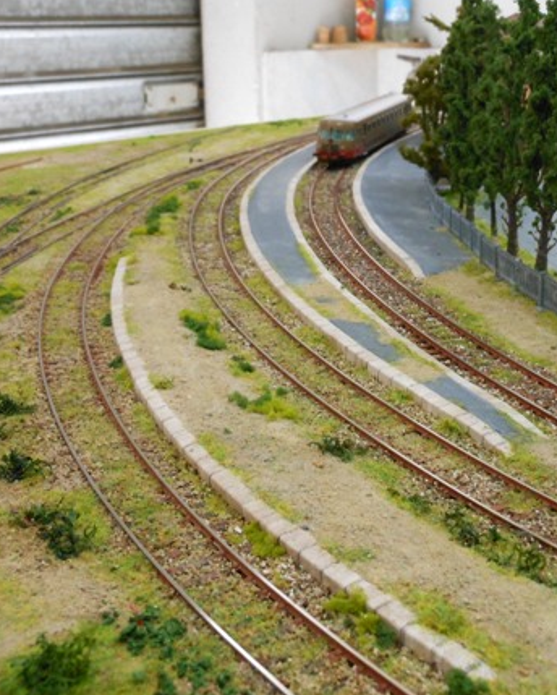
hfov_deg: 31.2
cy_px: 309
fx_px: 988
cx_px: 381
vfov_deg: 38.7
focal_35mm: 48
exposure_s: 1/20
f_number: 4
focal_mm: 5.9
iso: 400
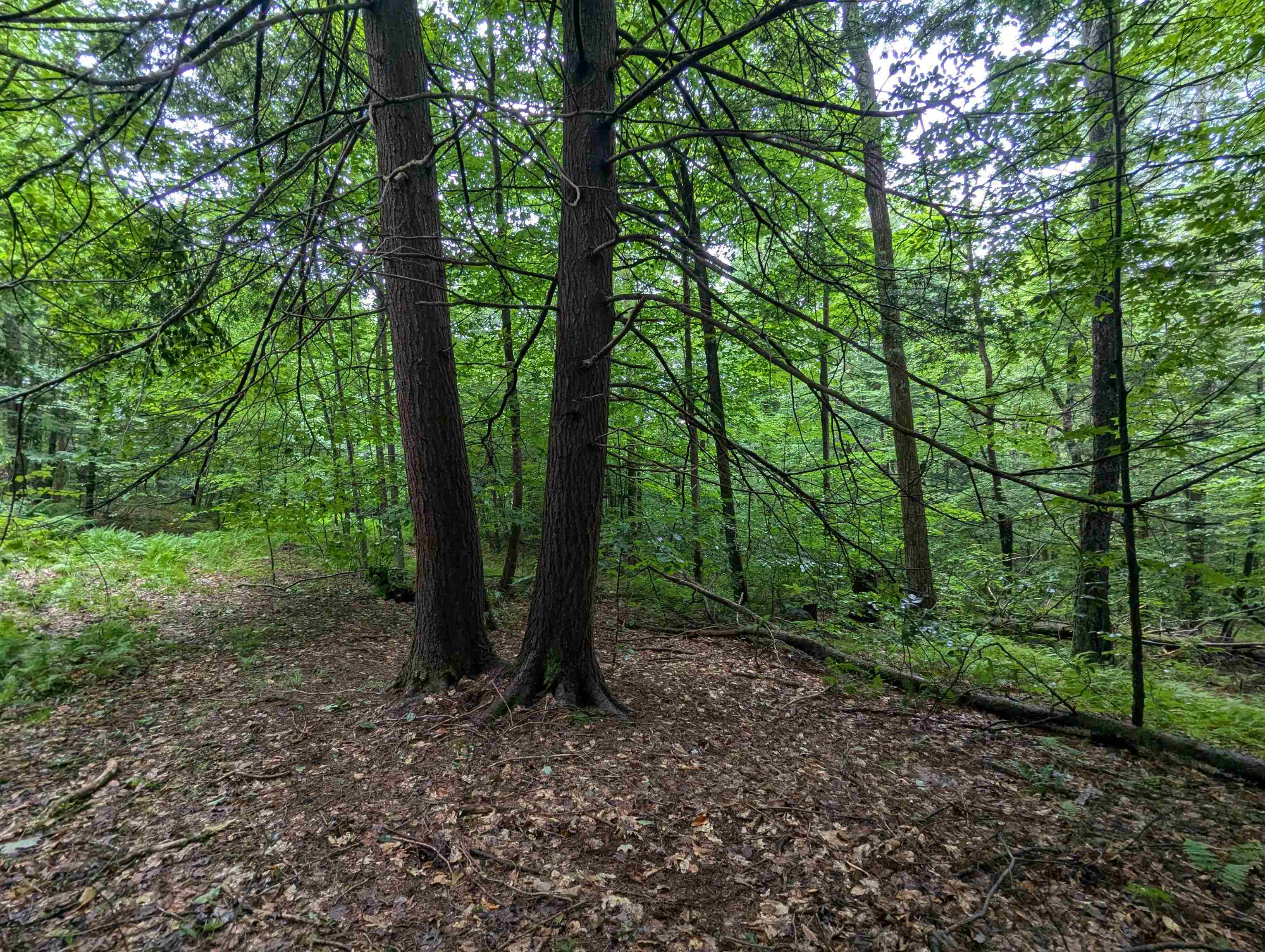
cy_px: 476
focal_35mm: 16
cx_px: 632
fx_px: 586
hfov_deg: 94.4
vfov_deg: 78.2
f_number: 2.2
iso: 127
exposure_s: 1/84.6
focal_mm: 2.35
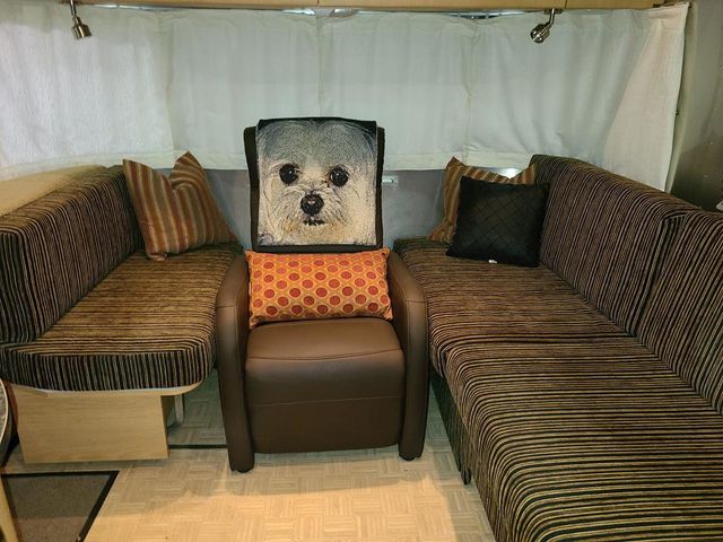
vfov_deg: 53.1
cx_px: 362
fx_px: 543
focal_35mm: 26
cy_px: 271
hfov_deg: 67.3
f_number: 1.8
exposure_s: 1/11
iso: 125
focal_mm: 5.4
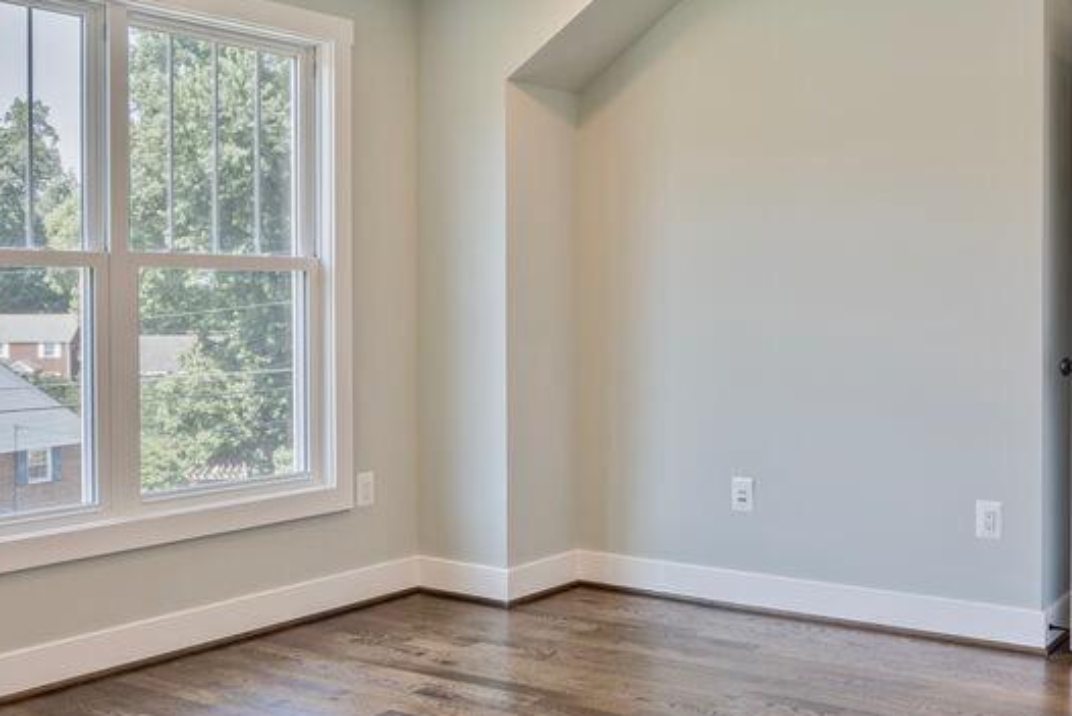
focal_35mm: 46
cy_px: 320
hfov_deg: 42.7
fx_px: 1370
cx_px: 567
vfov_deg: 29.2
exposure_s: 1/100
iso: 200
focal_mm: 14
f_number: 9
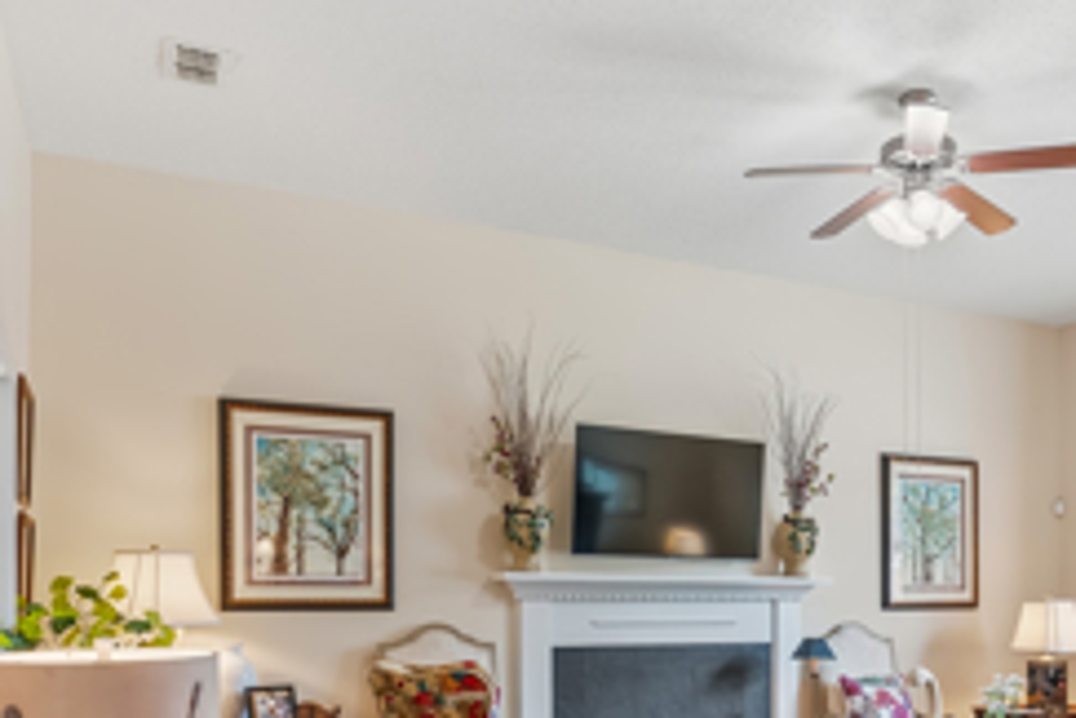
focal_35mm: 37
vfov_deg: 34.6
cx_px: 697
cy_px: 598
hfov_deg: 51.1
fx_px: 1106
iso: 4000
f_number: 5.6
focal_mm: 20
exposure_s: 1/30
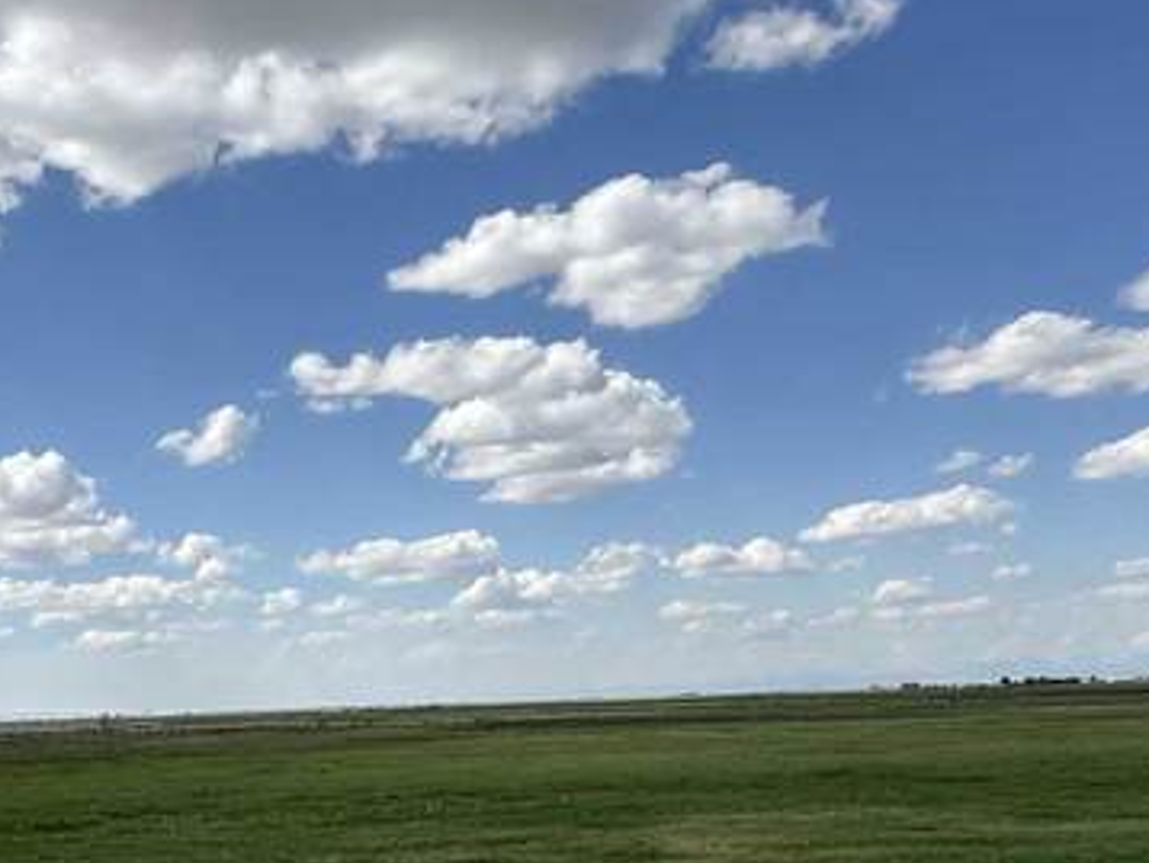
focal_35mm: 50
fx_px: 1661
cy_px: 786
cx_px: 193
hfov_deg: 36.6
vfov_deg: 28.0
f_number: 2.2
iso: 50
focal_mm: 2.22
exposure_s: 1/3125
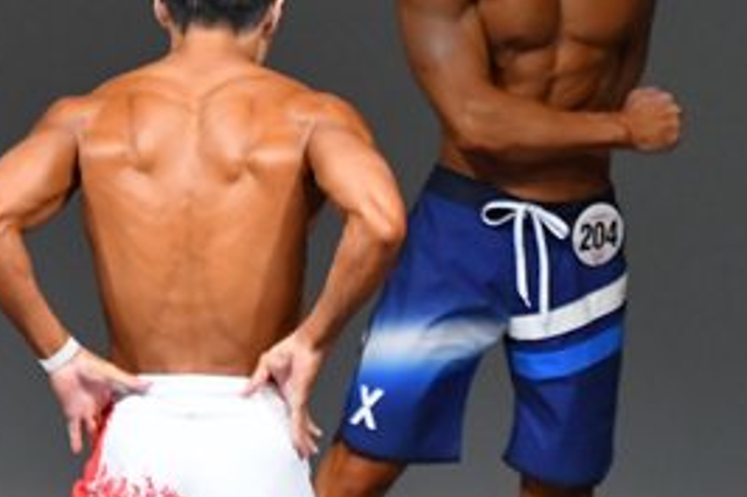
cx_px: 507
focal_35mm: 1006
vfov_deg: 1.4
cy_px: 320
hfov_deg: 2.1
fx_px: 20861
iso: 4000
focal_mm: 230
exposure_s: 1/400
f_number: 5.6
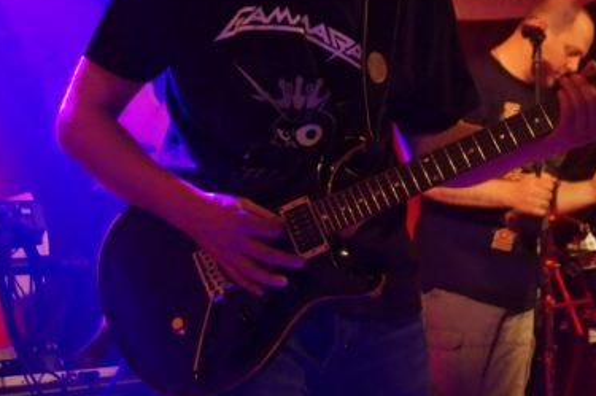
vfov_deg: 13.8
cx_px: 294
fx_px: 1630
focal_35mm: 99
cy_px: 213
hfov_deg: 20.7
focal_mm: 55
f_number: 5.6
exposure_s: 1/60
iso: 6400
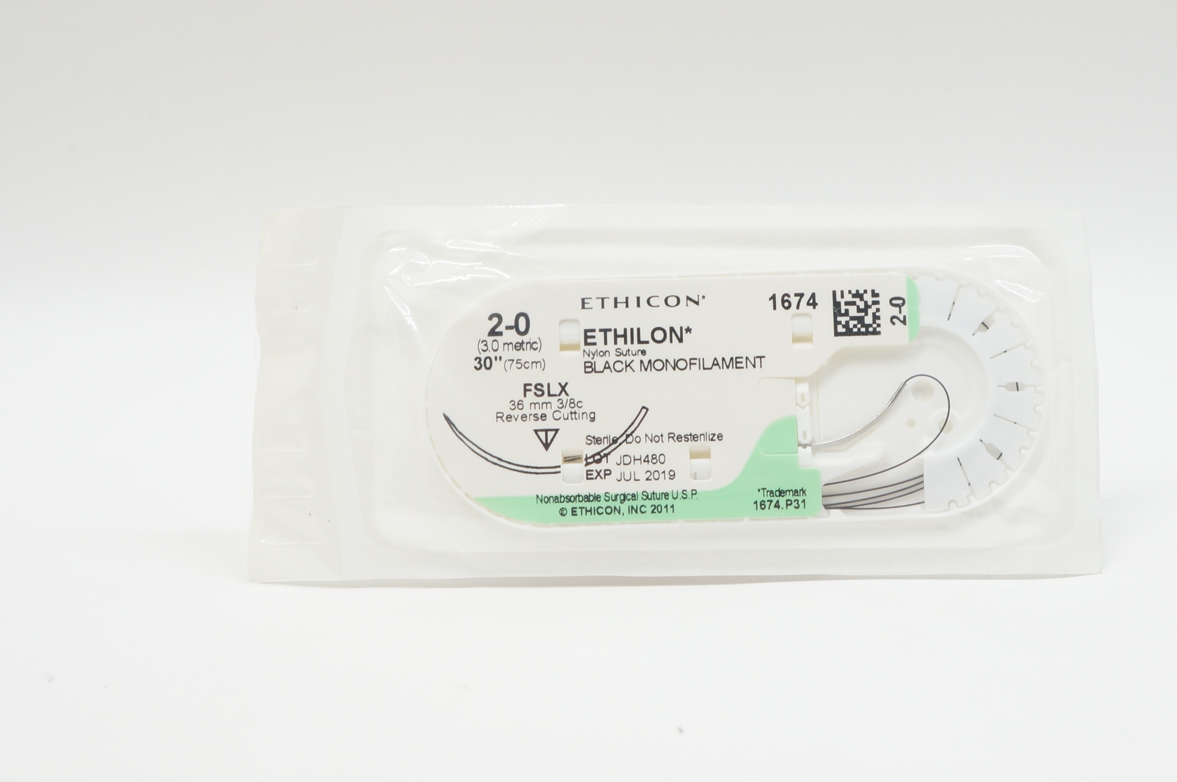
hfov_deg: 30.9
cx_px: 697
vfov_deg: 20.9
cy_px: 336
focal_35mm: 65
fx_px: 2123
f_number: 7.1
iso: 400
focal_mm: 28
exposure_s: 1/40
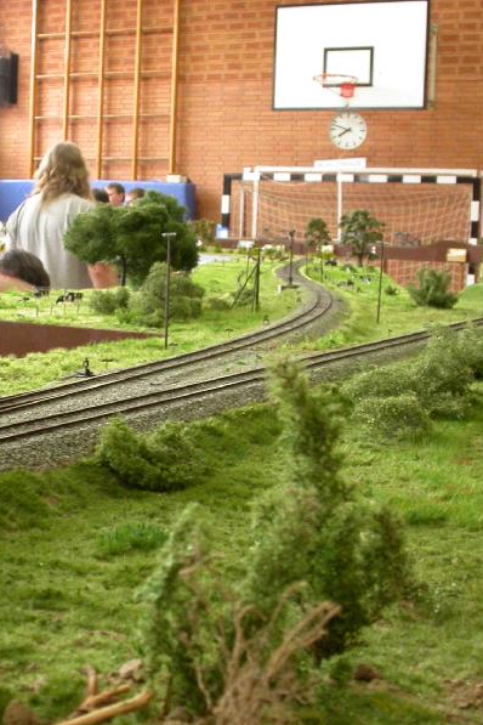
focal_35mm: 53
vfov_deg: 37.5
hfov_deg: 25.4
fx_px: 1067
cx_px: 166
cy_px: 363
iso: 207
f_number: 5.3
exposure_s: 1/4.8
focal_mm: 7.85
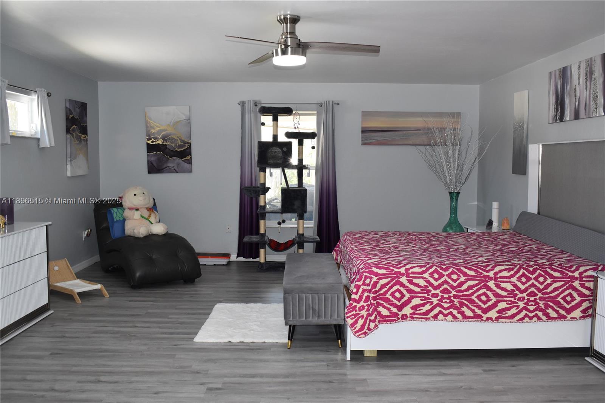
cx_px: 302
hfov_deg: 57.2
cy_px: 202
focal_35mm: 33
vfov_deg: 40.0
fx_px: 554
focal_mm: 22
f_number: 5
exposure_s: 1/100
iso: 800
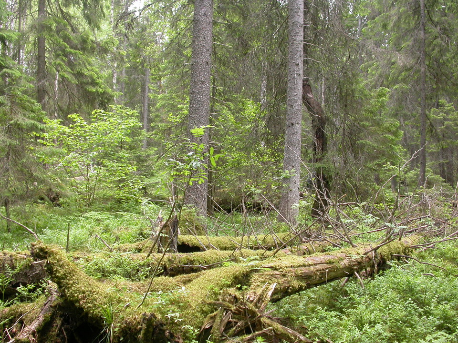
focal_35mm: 38
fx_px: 503
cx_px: 229
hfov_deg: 49.0
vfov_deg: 37.7
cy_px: 172
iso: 100
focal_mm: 7.85
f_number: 3.3
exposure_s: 1/71.3
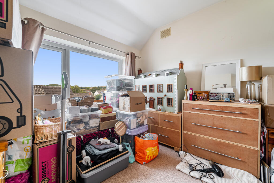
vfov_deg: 81.3
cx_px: 137
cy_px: 92
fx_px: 107
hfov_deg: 104.2
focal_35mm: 14
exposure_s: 1/400
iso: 320
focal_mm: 14
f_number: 8
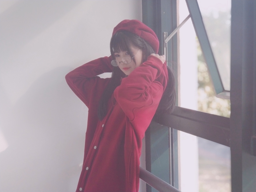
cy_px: 96
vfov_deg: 28.0
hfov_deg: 36.8
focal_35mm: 52
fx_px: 384
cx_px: 128
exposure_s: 1/100
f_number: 2.6
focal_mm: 6.06
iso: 200
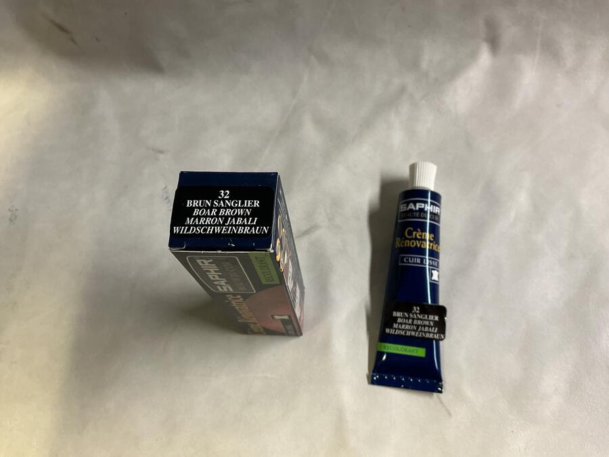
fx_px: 510
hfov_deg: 61.7
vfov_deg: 48.2
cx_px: 304
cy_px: 228
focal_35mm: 29
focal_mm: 3
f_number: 1.8
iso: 125
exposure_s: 1/50
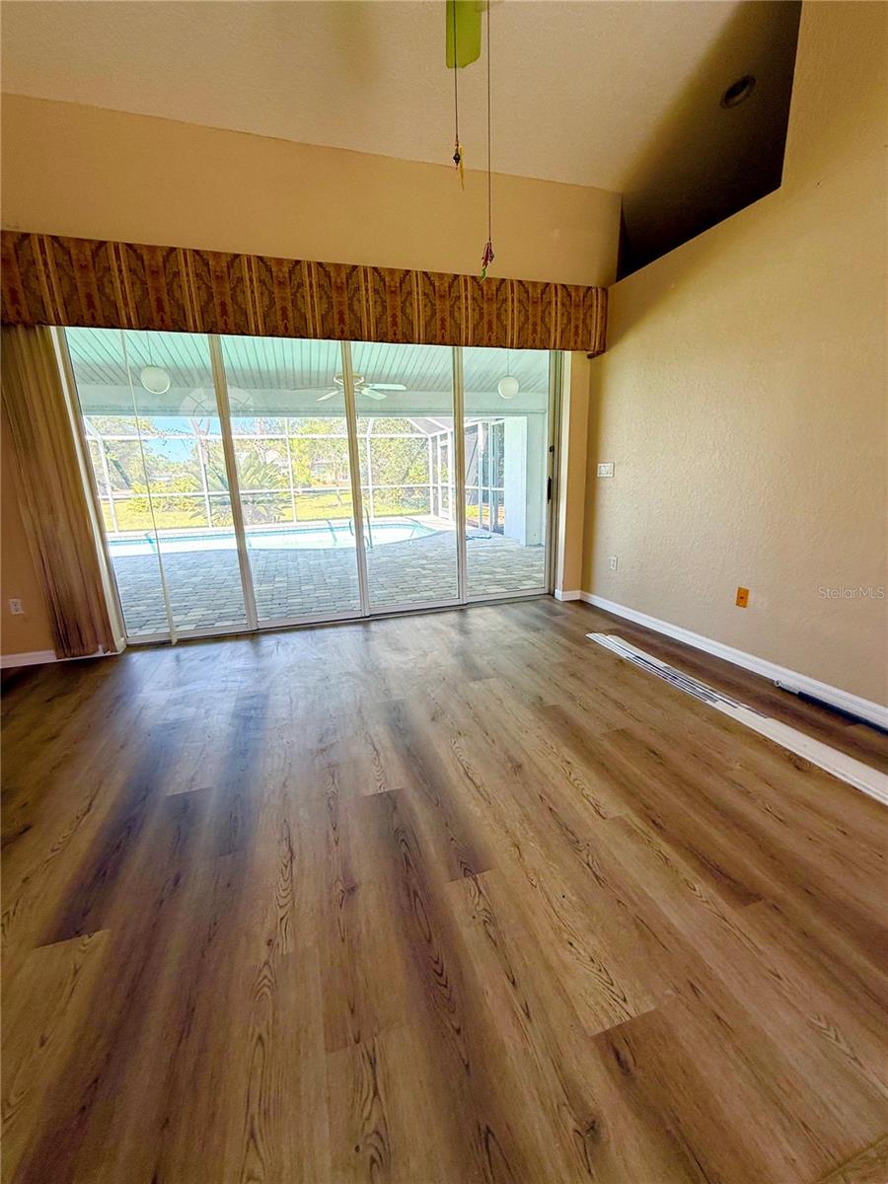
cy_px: 592
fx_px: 479
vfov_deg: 102.1
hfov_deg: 85.7
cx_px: 444
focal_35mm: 14
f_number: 2.2
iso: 64
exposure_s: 1/167
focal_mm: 2.22
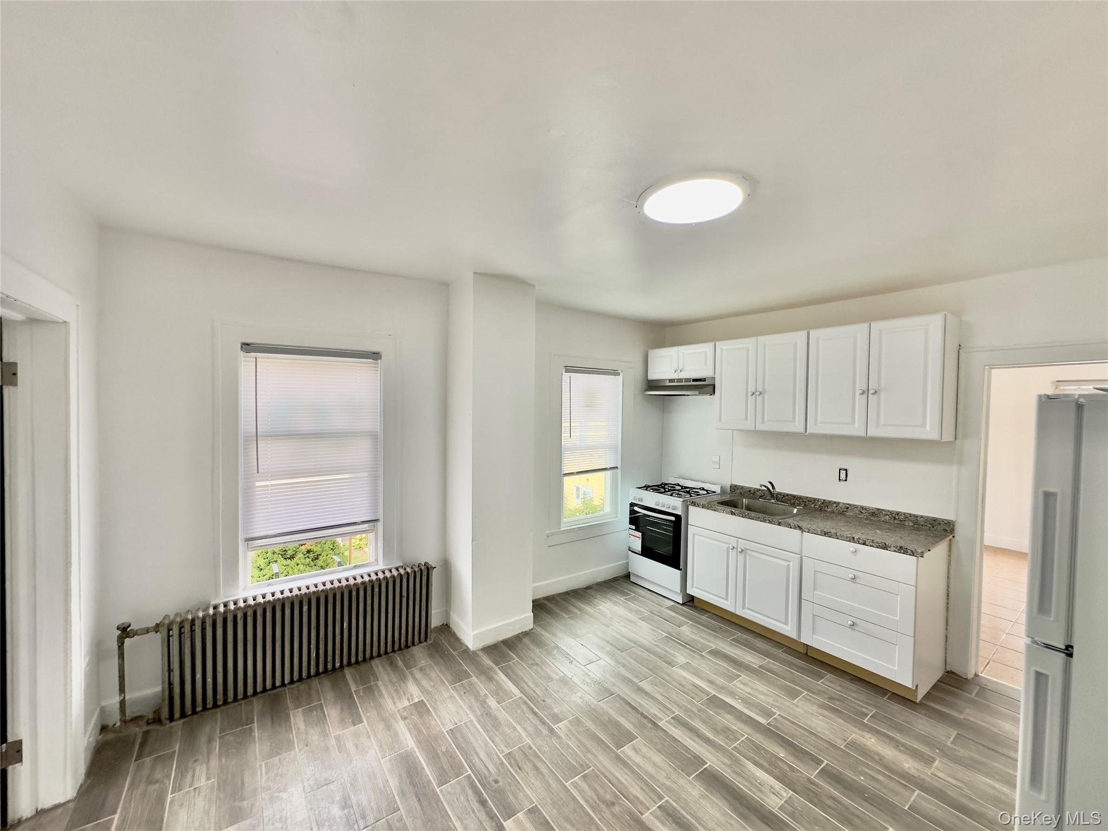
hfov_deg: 102.1
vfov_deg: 85.7
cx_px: 554
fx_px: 448
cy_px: 416
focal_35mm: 14
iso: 50
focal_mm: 2.22
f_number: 2.2
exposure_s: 1/120
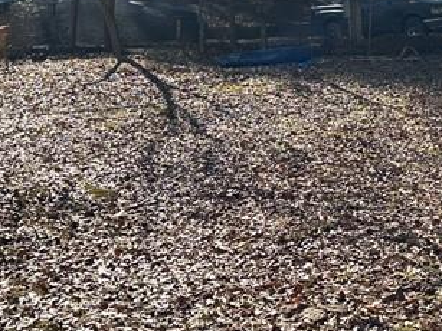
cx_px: 415
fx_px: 1021
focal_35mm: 80
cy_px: 4
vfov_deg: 18.0
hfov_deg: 23.6
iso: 80
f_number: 1.78
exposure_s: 1/1916
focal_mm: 6.86
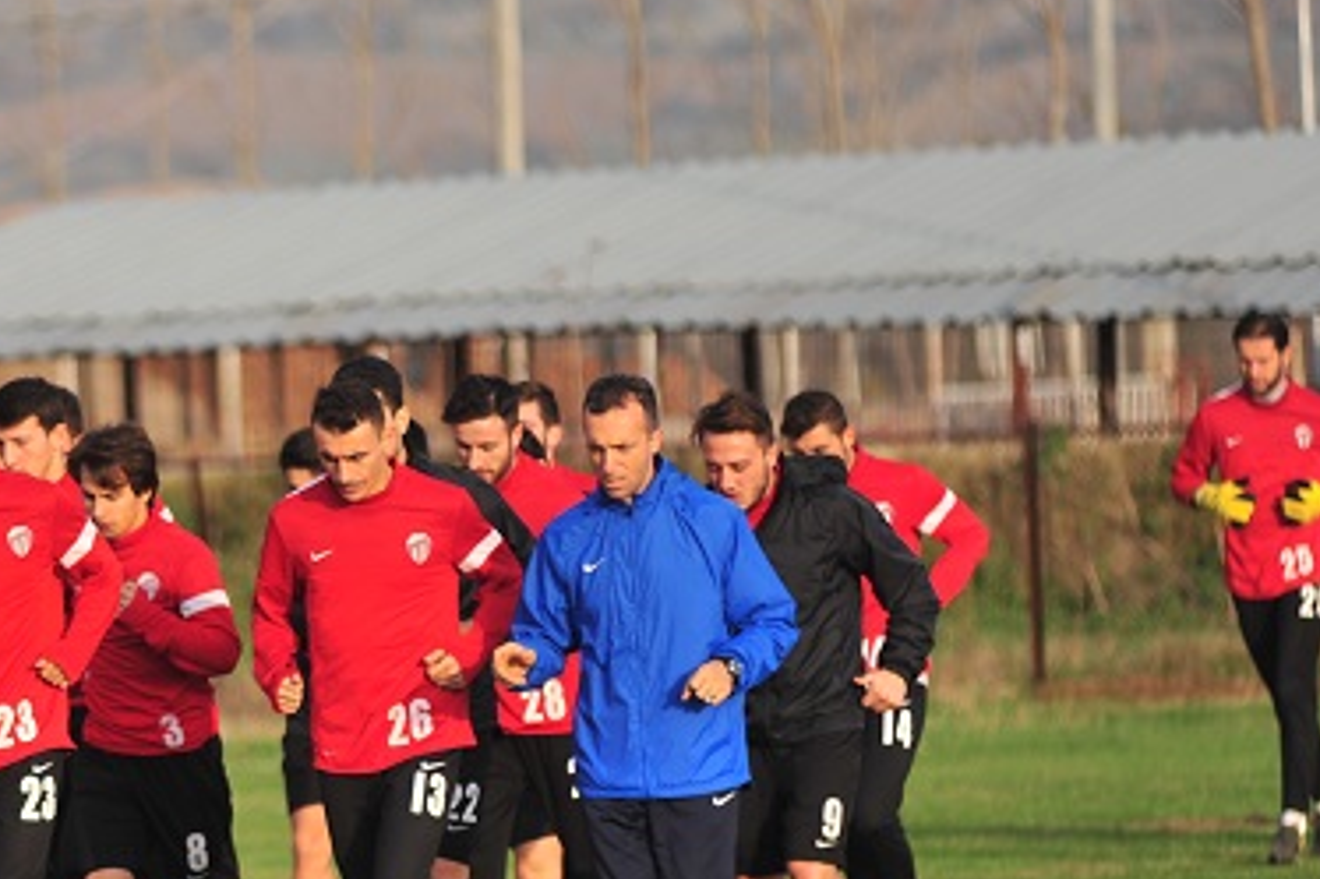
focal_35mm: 456
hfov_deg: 4.5
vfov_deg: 3.0
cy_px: 605
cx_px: -21
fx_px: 16712
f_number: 2.8
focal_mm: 200
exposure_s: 1/1000
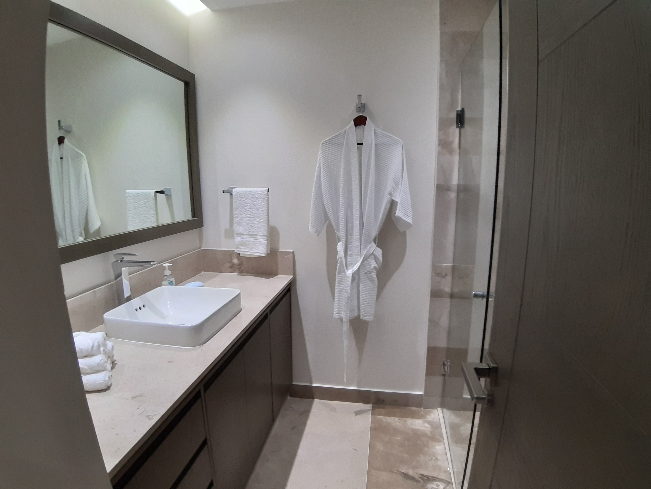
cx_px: 326
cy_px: 244
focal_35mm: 18
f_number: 2.4
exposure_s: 1/50
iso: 160
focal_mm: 1.87
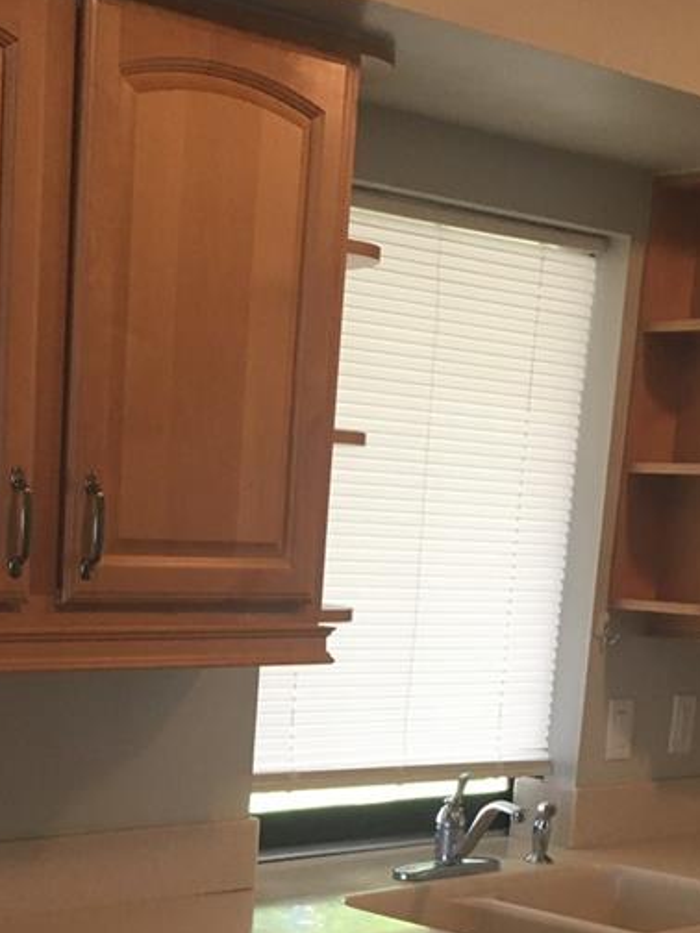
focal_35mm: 69
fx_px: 1860
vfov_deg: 26.7
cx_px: 122
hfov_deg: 21.0
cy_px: 924
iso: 100
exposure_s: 1/30
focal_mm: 4.15
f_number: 2.2
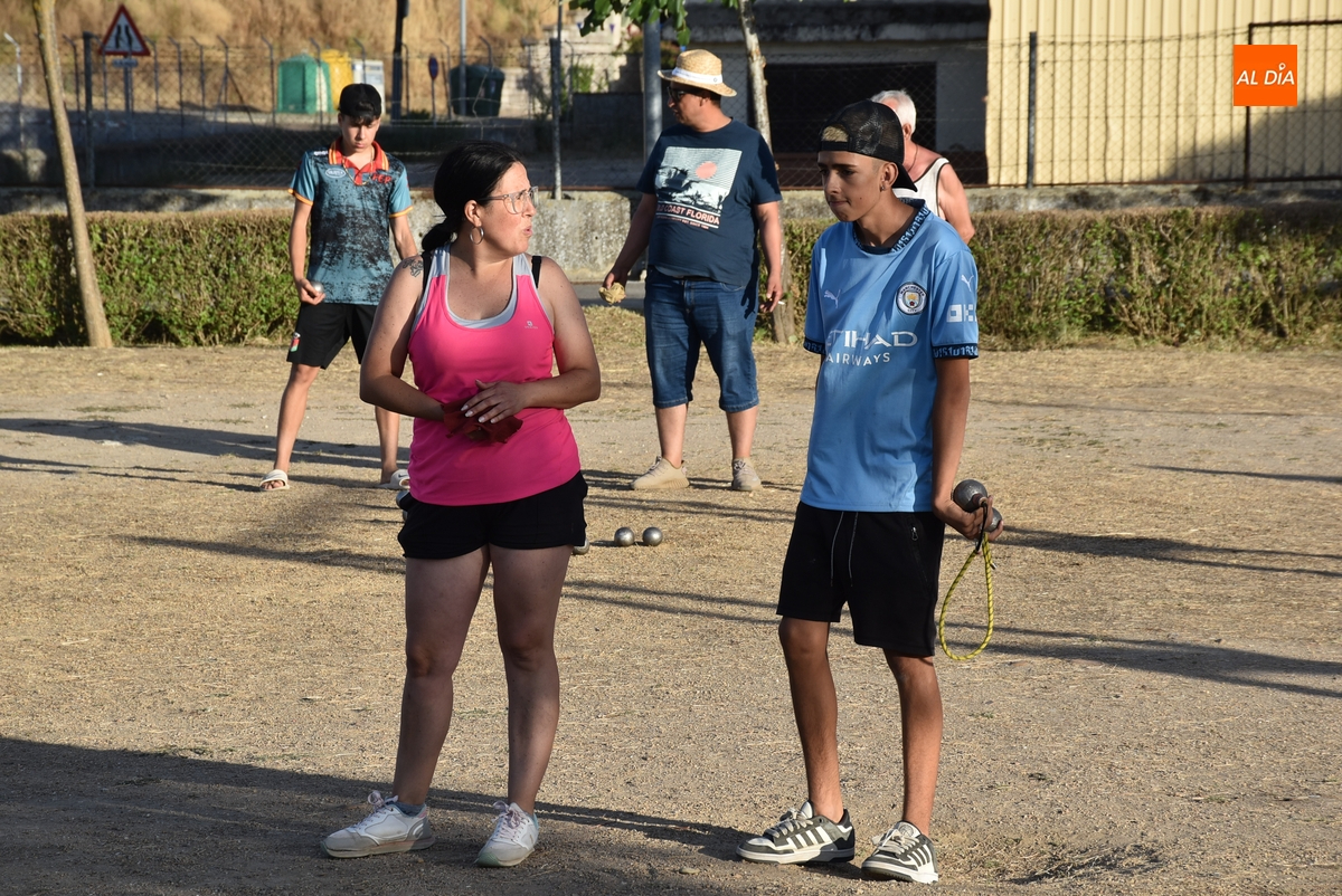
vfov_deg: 10.2
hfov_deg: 15.2
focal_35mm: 135
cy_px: 448
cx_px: 671
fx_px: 5036
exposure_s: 1/320
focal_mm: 90
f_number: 9
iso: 200
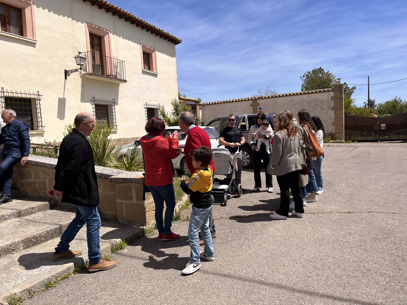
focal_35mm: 26
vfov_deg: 53.1
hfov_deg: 67.3
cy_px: 152
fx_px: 306
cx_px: 204
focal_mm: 5.1
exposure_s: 1/4484
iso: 50
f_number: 1.6
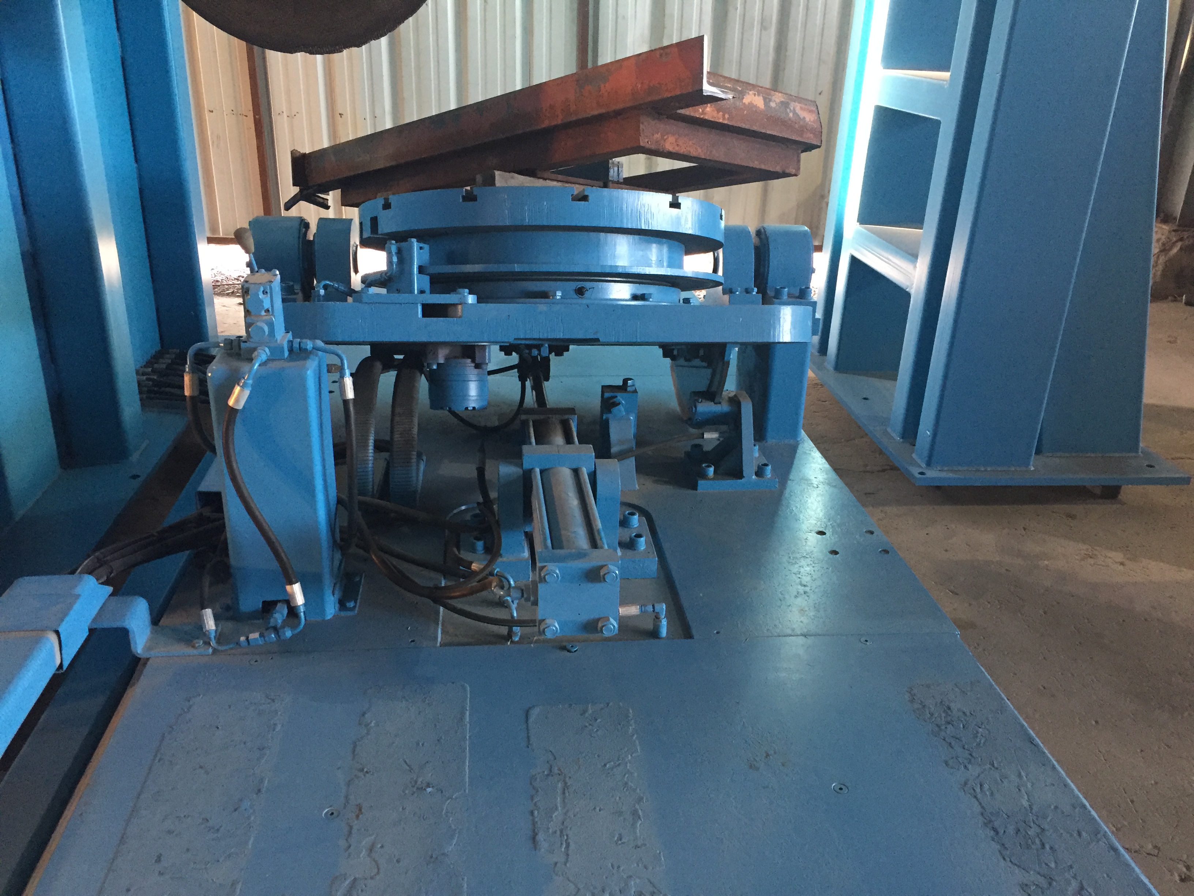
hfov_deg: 61.7
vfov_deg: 48.2
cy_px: 448
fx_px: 1000
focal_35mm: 29
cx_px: 597
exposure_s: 1/30
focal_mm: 4.15
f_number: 2.2
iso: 160
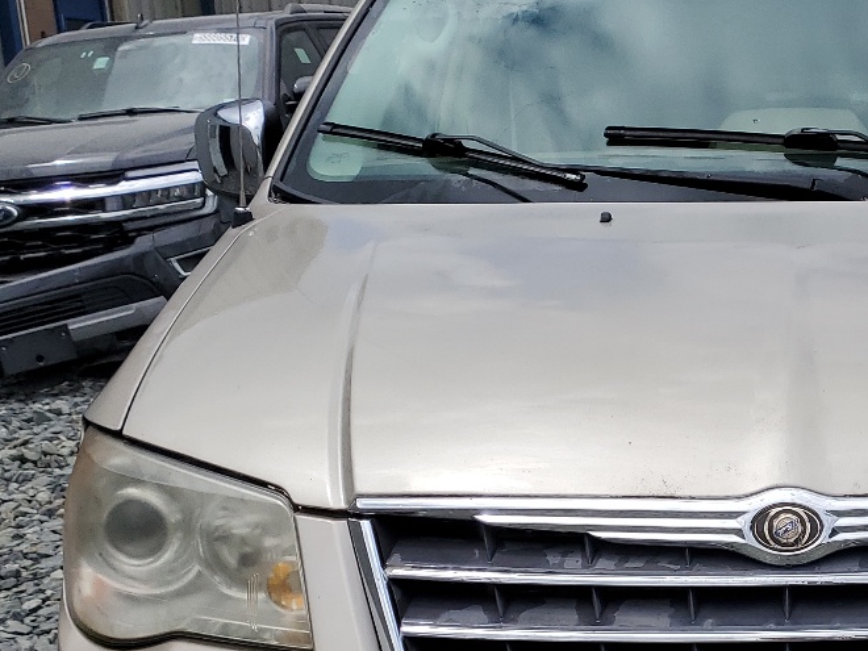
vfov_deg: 23.0
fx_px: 1580
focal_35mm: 63
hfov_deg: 29.1
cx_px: 834
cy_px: 516
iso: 50
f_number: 1.5
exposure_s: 1/5000
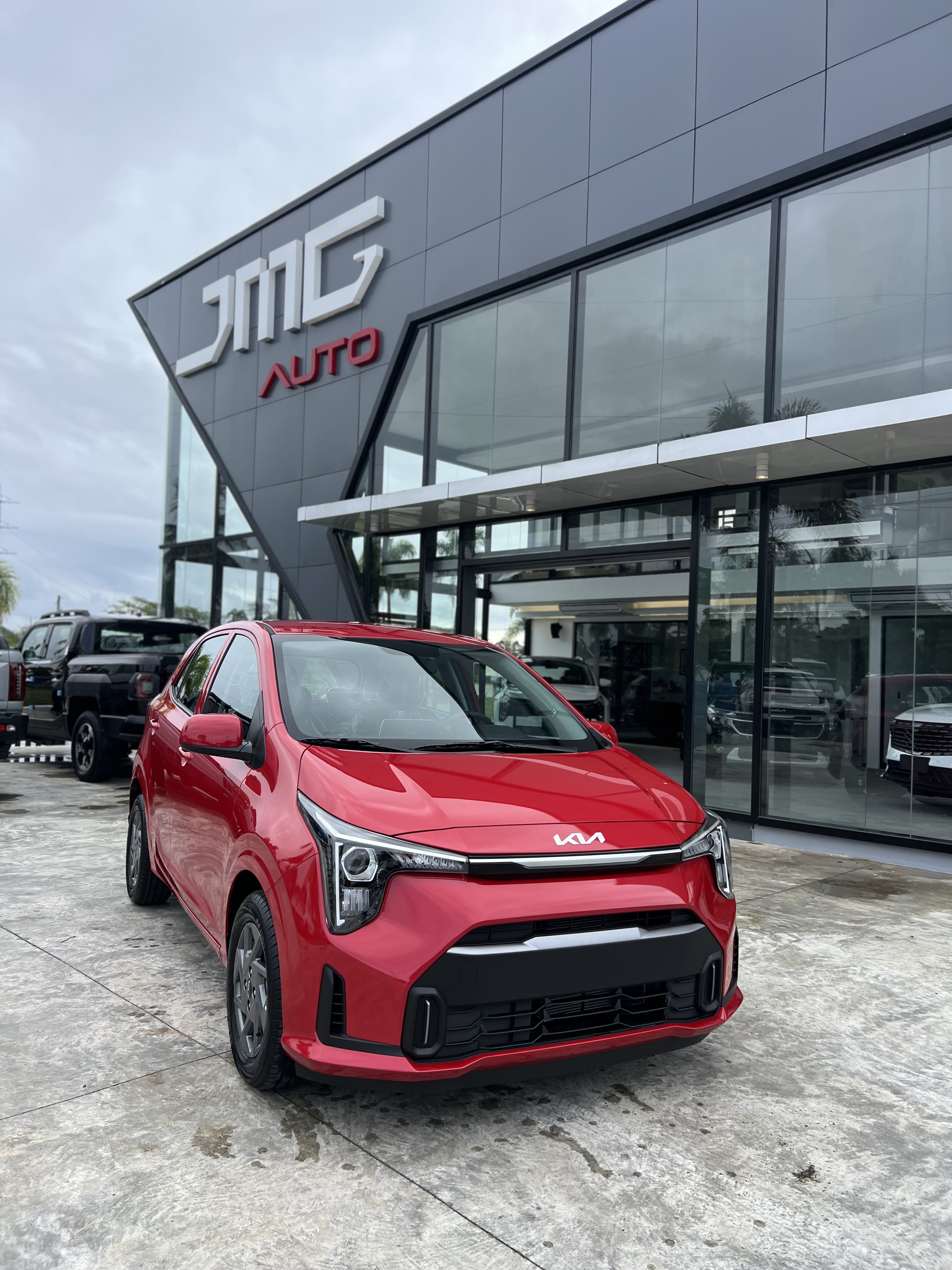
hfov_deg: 53.1
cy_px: 635
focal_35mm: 26
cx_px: 476
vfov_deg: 67.3
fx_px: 953
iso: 50
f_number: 1.5
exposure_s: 1/1724
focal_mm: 5.7
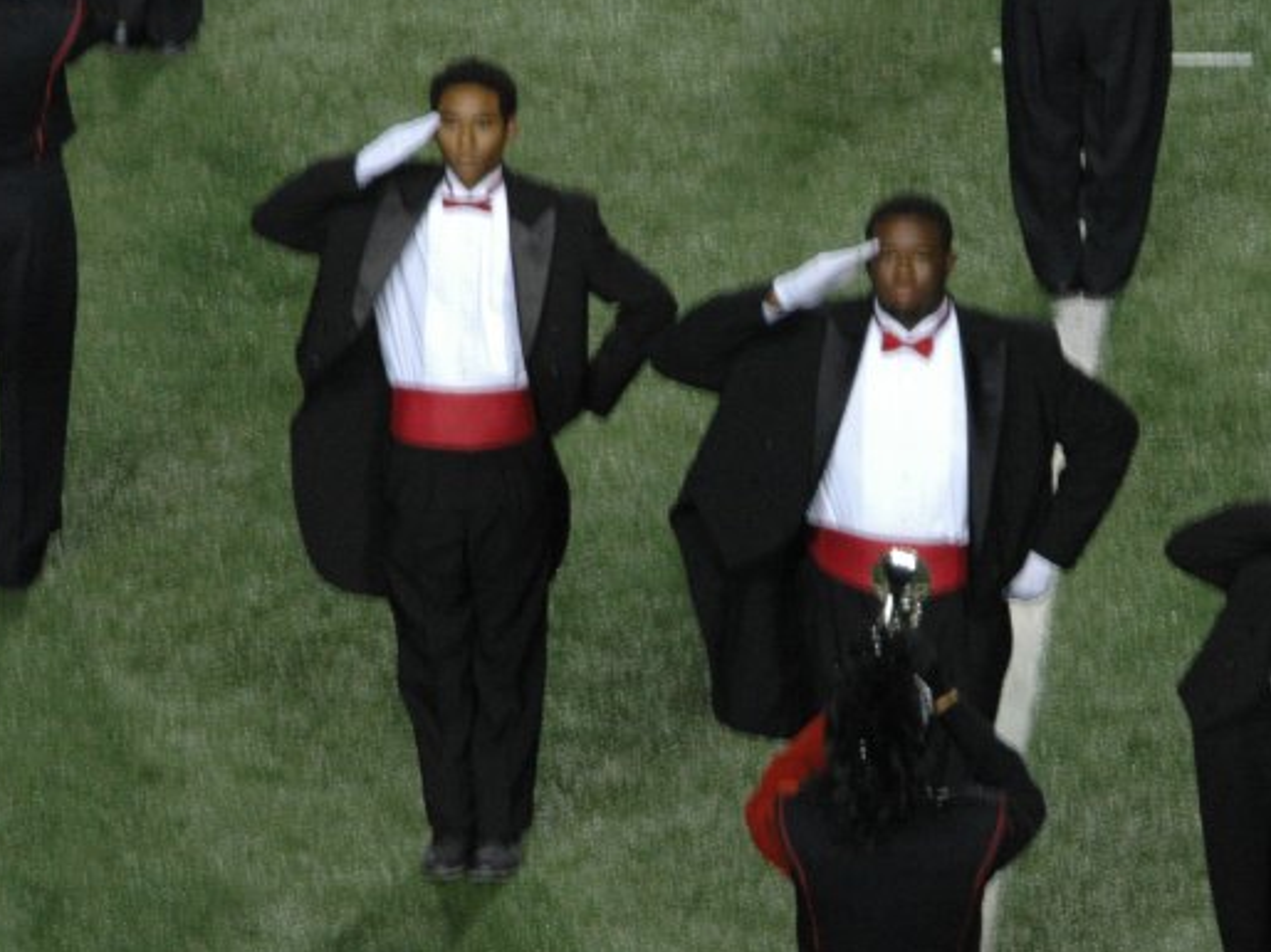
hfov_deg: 3.3
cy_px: 514
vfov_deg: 2.5
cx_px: 917
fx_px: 22240
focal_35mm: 606
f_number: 5.6
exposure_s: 1/60
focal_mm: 270
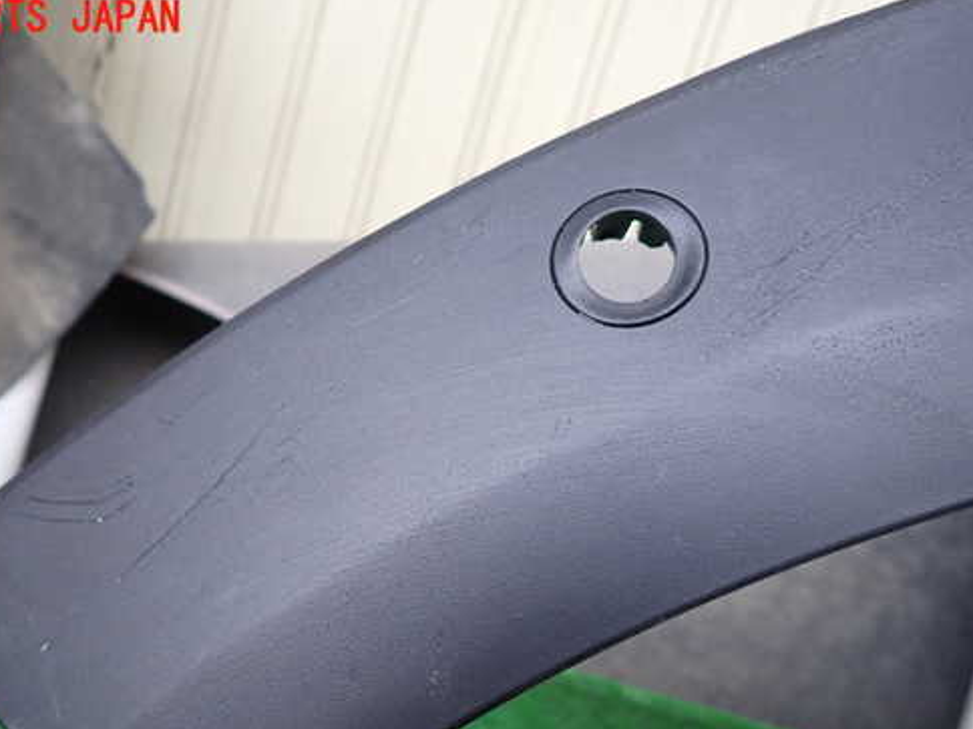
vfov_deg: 45.1
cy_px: 446
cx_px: 418
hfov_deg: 58.1
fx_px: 871
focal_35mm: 31
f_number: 2
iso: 200
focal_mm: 4.5
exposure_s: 1/50
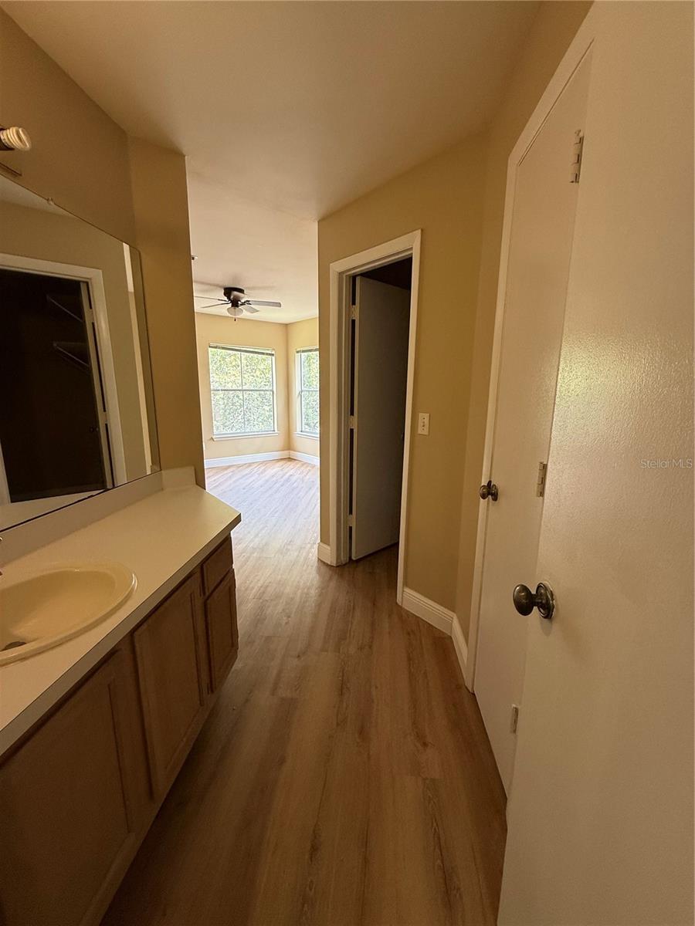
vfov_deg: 102.1
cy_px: 463
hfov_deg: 85.7
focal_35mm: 14
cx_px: 348
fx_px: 375
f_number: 2.2
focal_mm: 2.22
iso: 125
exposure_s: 1/99
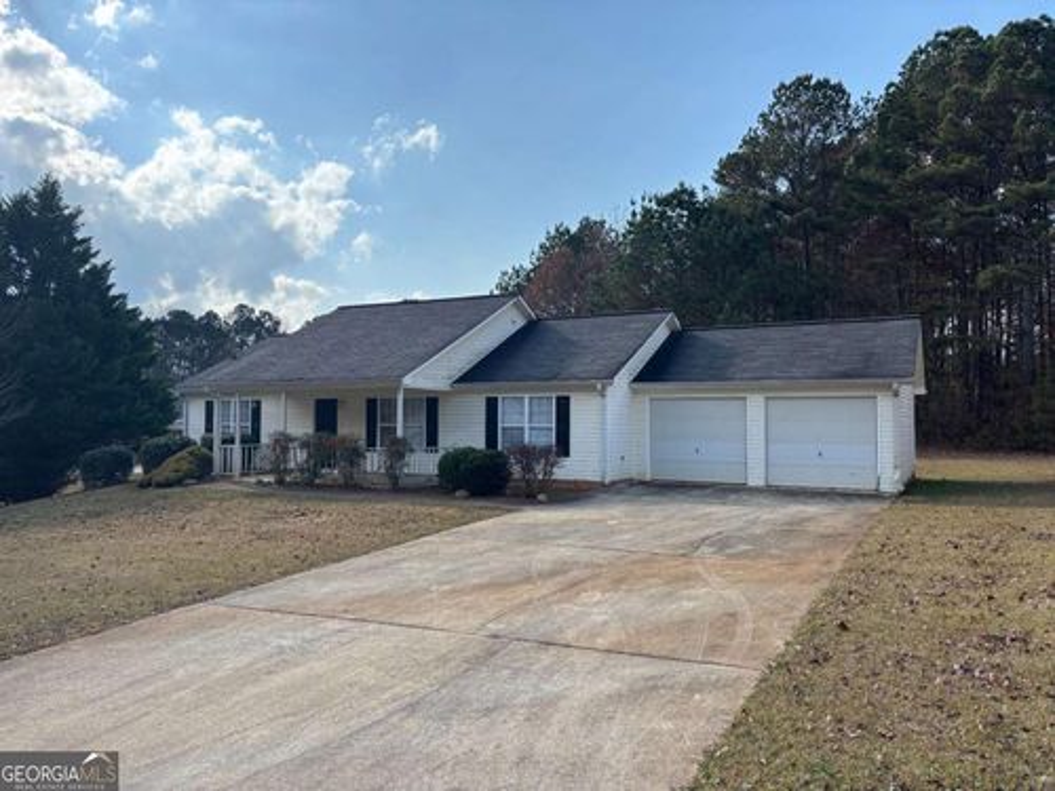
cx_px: 528
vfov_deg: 53.1
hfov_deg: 67.3
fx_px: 792
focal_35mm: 26
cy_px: 396
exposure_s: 1/4082
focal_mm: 5.96
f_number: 1.6
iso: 50
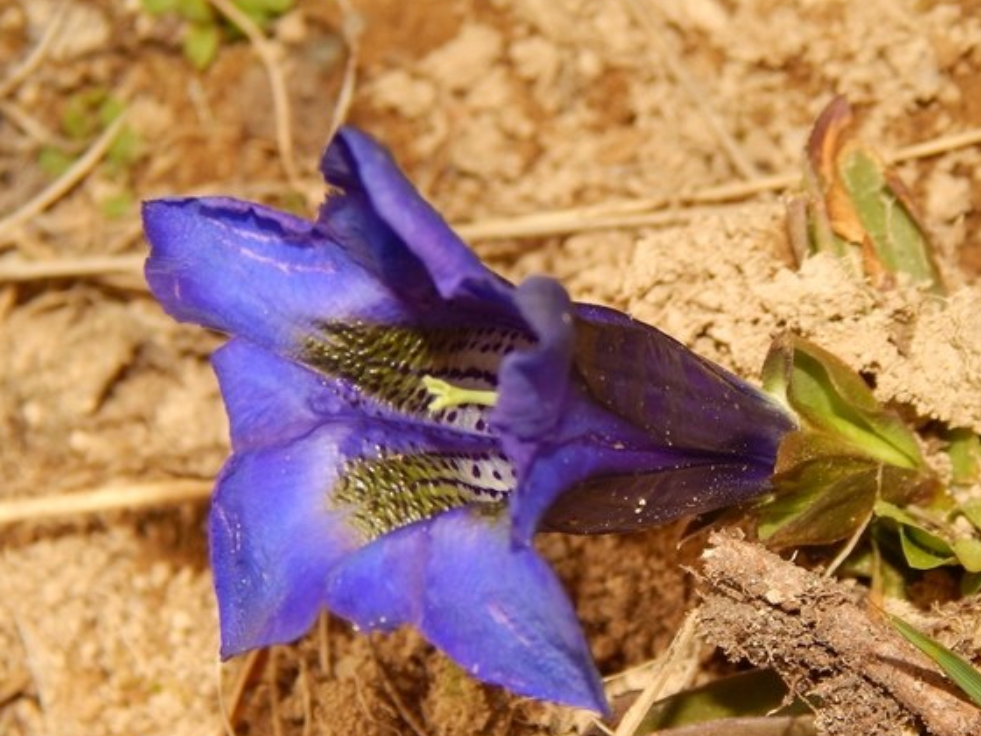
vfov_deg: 9.9
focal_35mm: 150
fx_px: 4251
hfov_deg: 13.1
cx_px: 687
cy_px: 447
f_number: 9
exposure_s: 1/40
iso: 125
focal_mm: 18.7
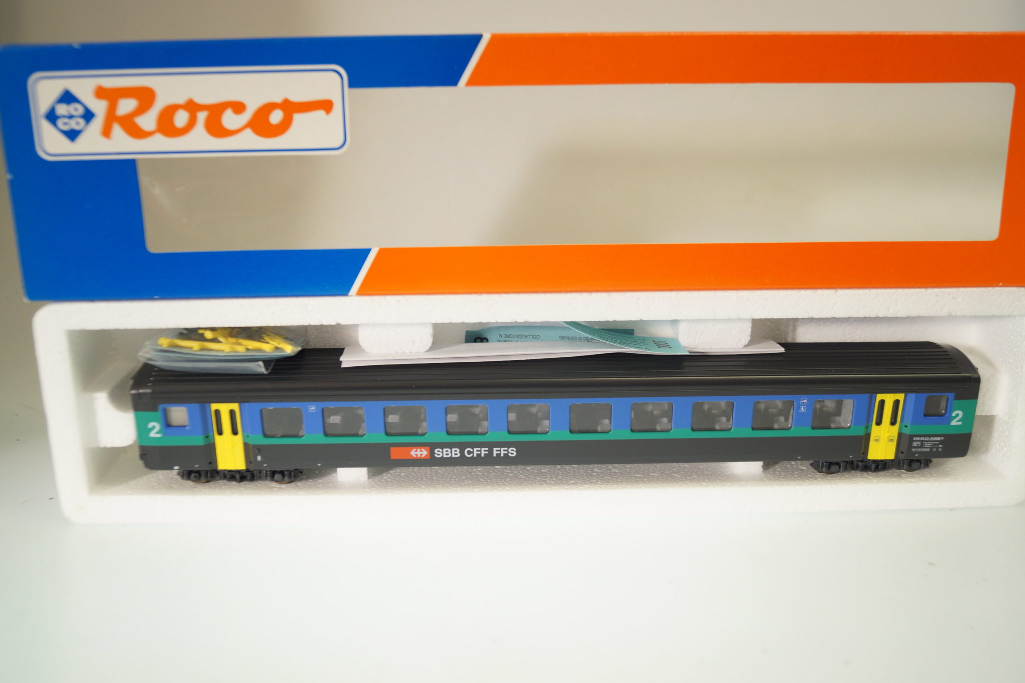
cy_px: 342
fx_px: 1025
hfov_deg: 53.1
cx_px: 512
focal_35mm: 36
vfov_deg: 36.9
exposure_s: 1/160
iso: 320
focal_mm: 24
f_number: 4
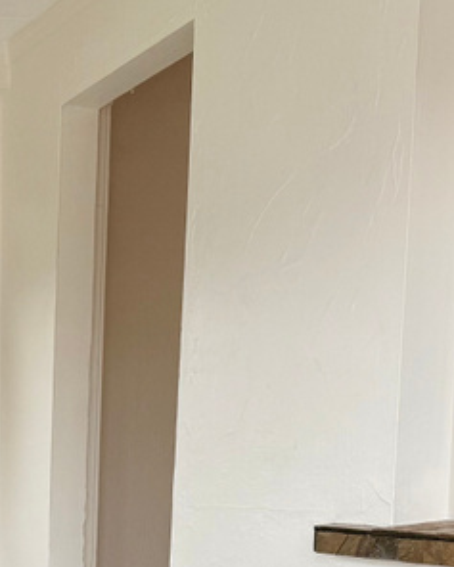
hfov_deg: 17.8
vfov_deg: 22.1
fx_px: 1360
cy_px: 642
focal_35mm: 81
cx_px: -123
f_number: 1.78
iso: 80
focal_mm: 6.76
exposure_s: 1/535
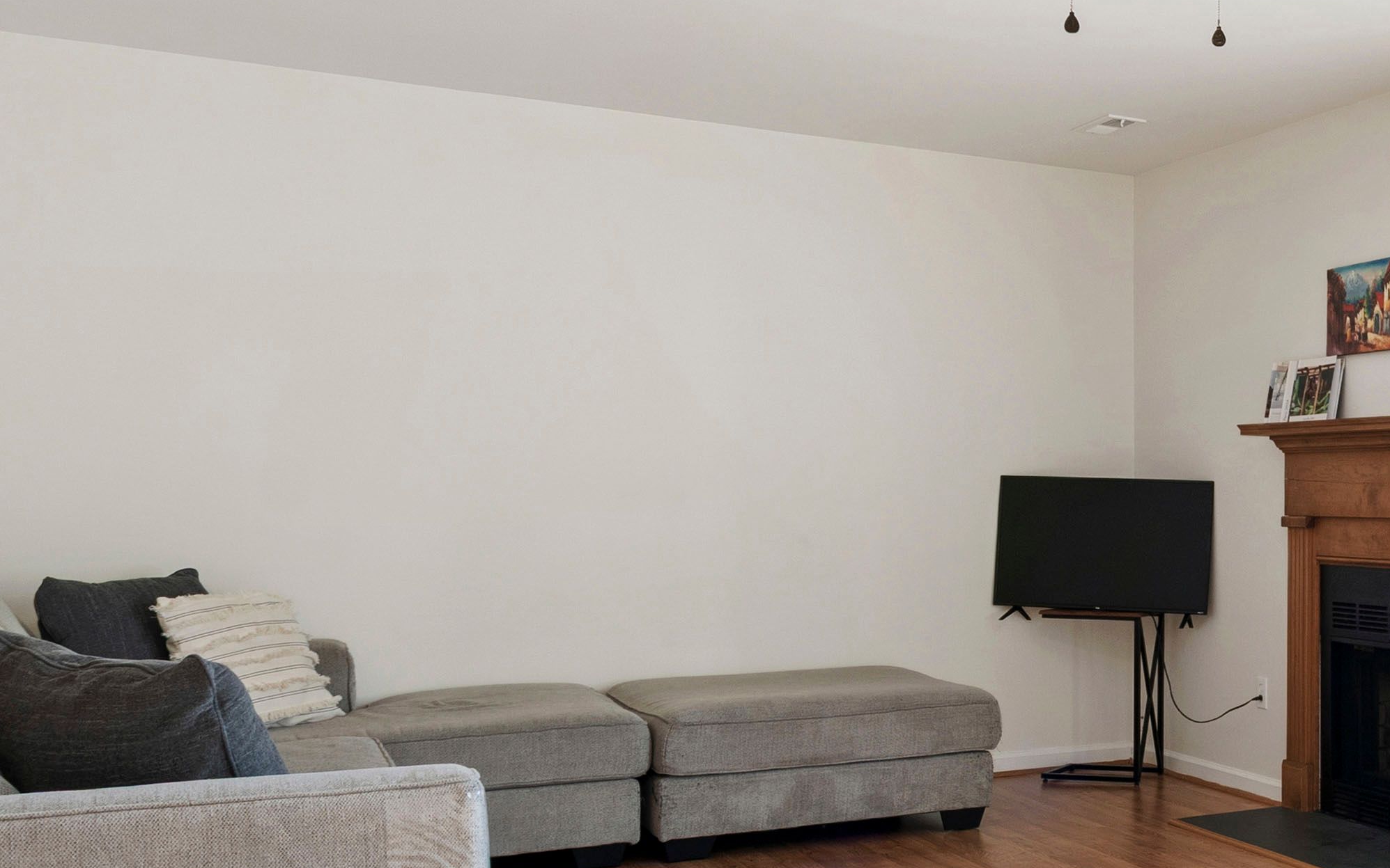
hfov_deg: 39.6
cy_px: 464
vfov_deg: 30.5
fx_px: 1591
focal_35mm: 42
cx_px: 1485
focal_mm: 10
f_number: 8
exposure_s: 1/1.25
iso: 100
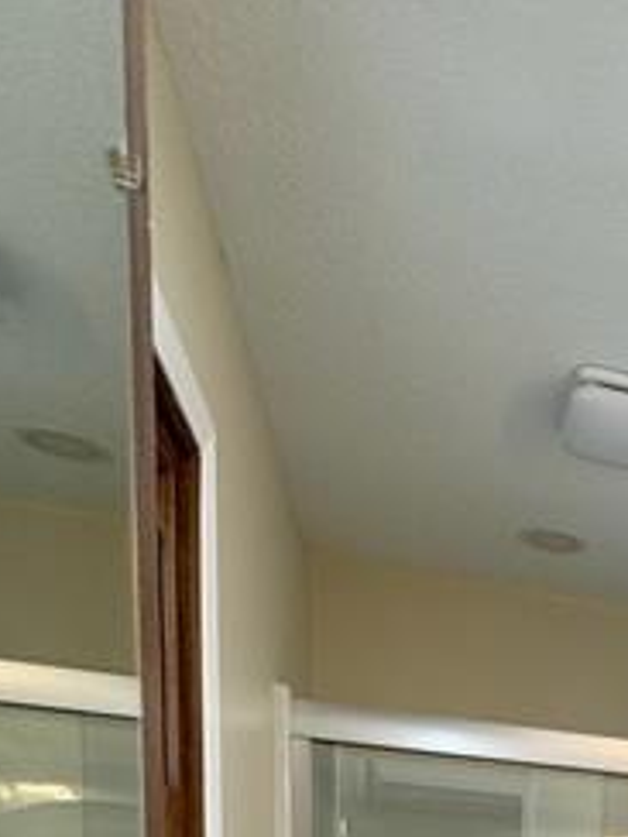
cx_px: 824
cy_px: 1087
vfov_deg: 32.4
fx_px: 1064
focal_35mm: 44
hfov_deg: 27.3
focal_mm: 2.22
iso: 80
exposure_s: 1/120
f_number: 2.2
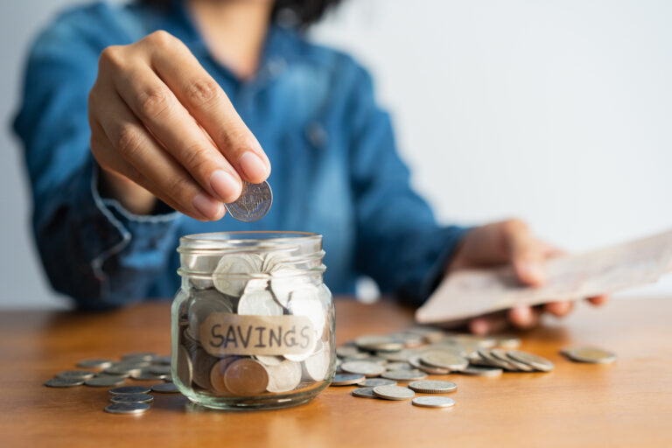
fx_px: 1027
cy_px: 224
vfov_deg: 24.6
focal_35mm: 55
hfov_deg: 36.2
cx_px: 336
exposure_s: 1/125
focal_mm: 55
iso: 800
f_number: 3.2
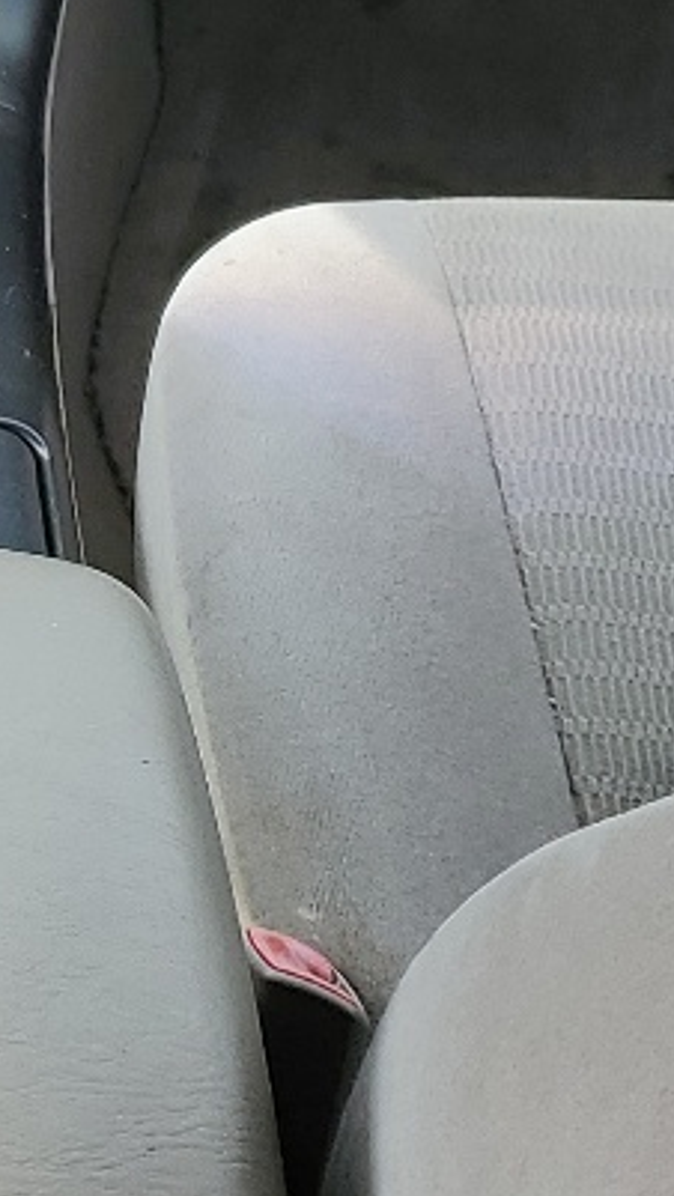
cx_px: -444
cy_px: 185
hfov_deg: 10.3
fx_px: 3585
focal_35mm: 113
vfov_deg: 18.7
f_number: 1.5
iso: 50
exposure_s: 1/500
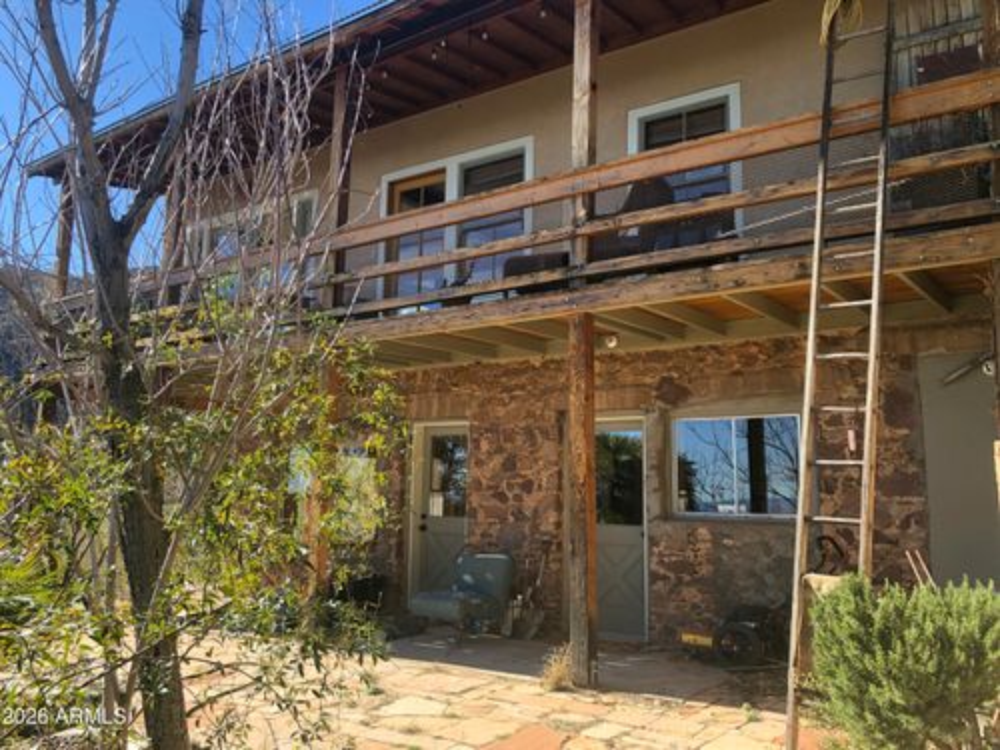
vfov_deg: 49.7
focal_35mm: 28
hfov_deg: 63.4
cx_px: 500
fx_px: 809
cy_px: 375
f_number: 1.8
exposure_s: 1/324
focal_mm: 3.99
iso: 20
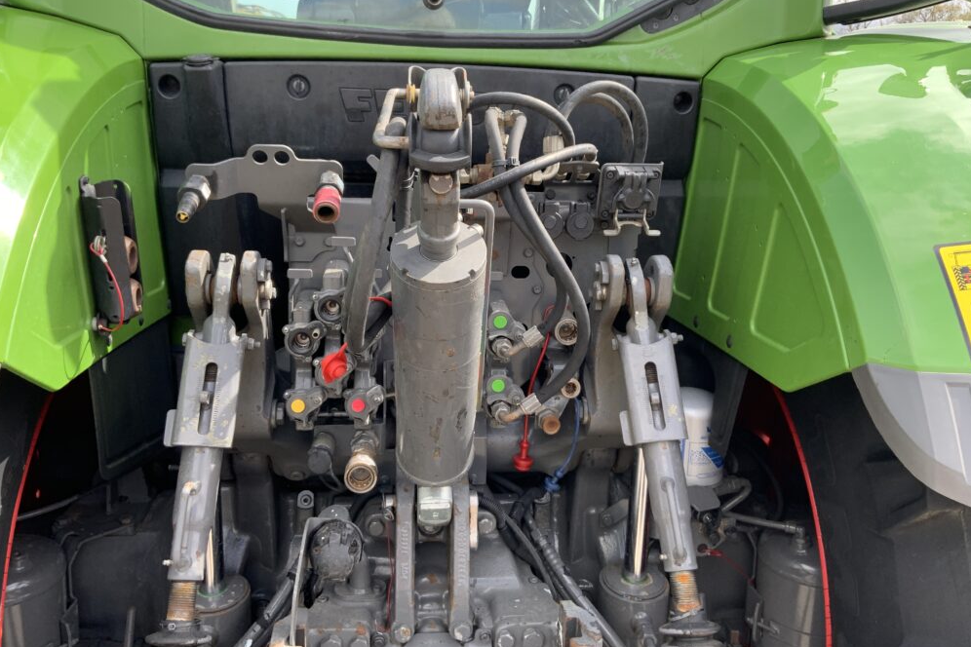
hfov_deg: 60.3
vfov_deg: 42.2
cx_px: 478
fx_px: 836
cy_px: 278
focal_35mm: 31
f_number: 1.8
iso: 16
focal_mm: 3
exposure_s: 1/232
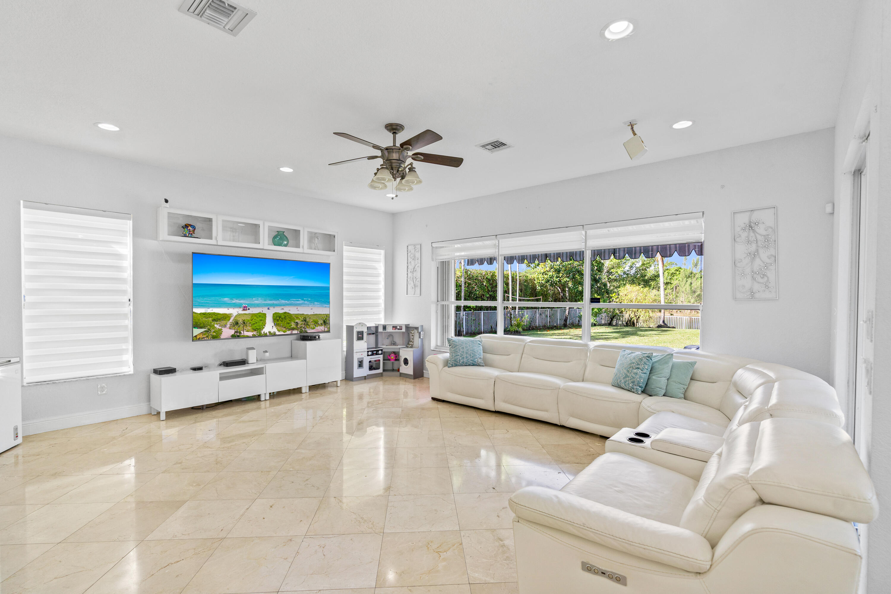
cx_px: 446
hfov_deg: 96.7
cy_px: 297
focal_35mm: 16
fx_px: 396
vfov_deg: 73.7
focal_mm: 16
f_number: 4
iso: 125
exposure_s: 1/20
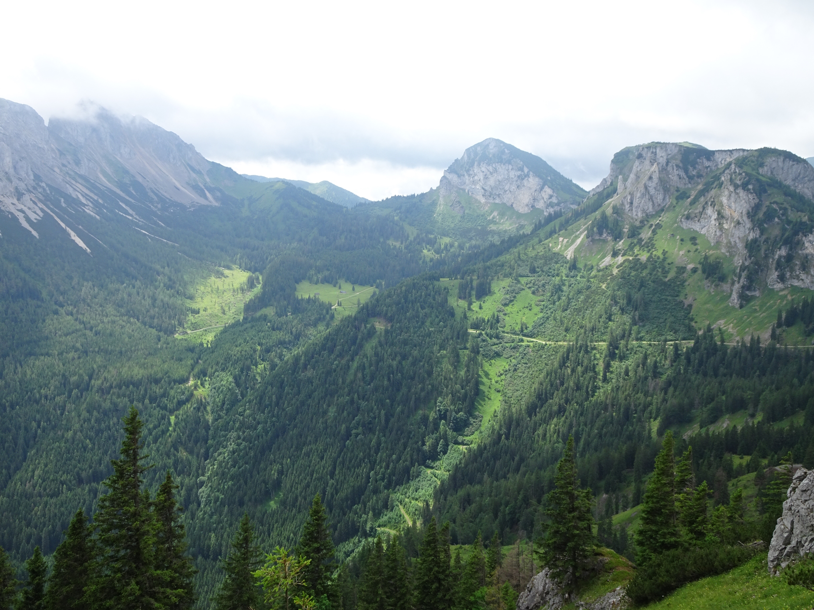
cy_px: 305
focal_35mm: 33
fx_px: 776
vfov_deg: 42.9
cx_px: 407
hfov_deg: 55.4
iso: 80
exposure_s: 1/400
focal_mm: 5.61
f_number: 4
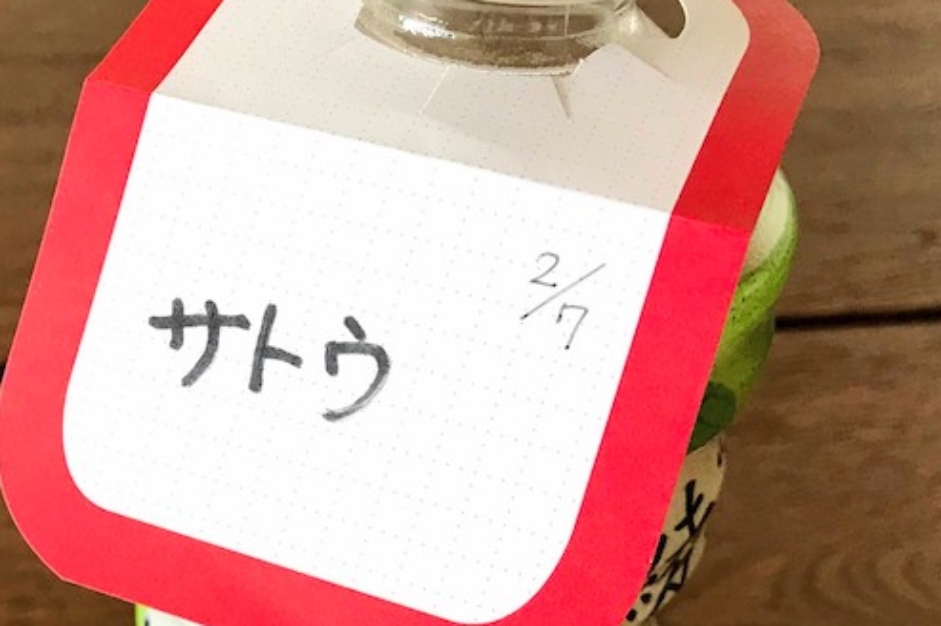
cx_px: 59
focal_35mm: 70
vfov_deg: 19.3
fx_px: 1828
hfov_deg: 27.6
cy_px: 489
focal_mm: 3.99
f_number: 1.8
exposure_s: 1/33
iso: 25
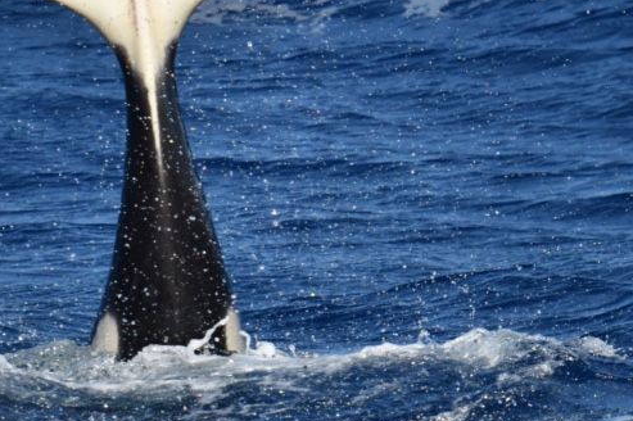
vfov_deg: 1.4
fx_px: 17114
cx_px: 141
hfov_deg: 2.1
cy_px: 112
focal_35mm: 974
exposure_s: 1/8000
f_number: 6.3
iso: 1250
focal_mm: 600
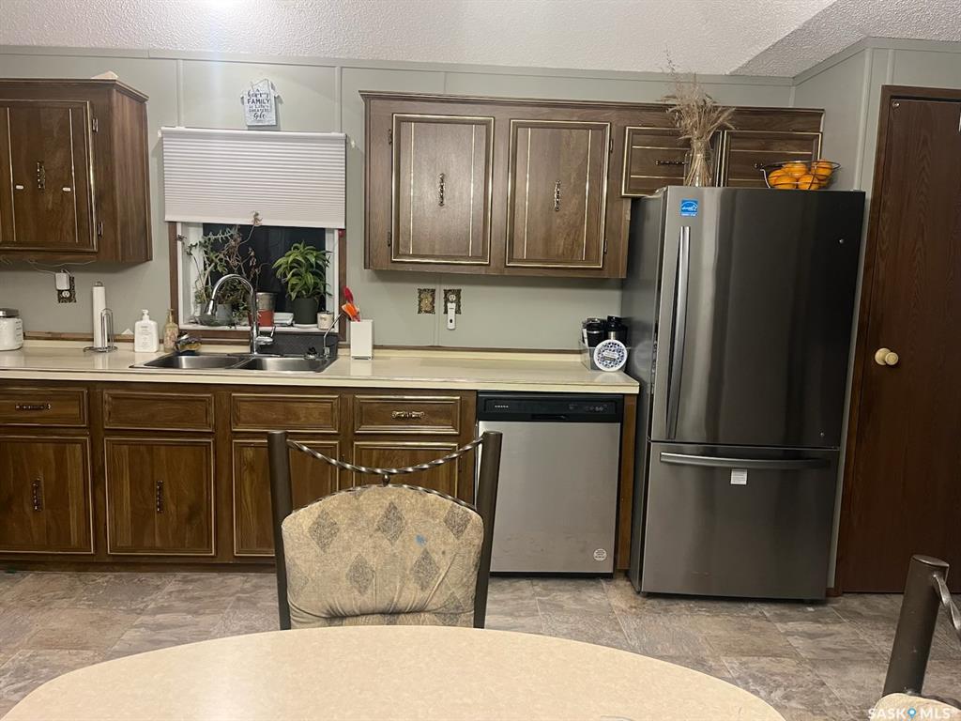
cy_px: 360
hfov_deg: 67.3
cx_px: 480
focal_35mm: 26
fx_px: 722
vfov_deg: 53.1
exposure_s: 1/60
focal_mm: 5.1
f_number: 1.6
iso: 400
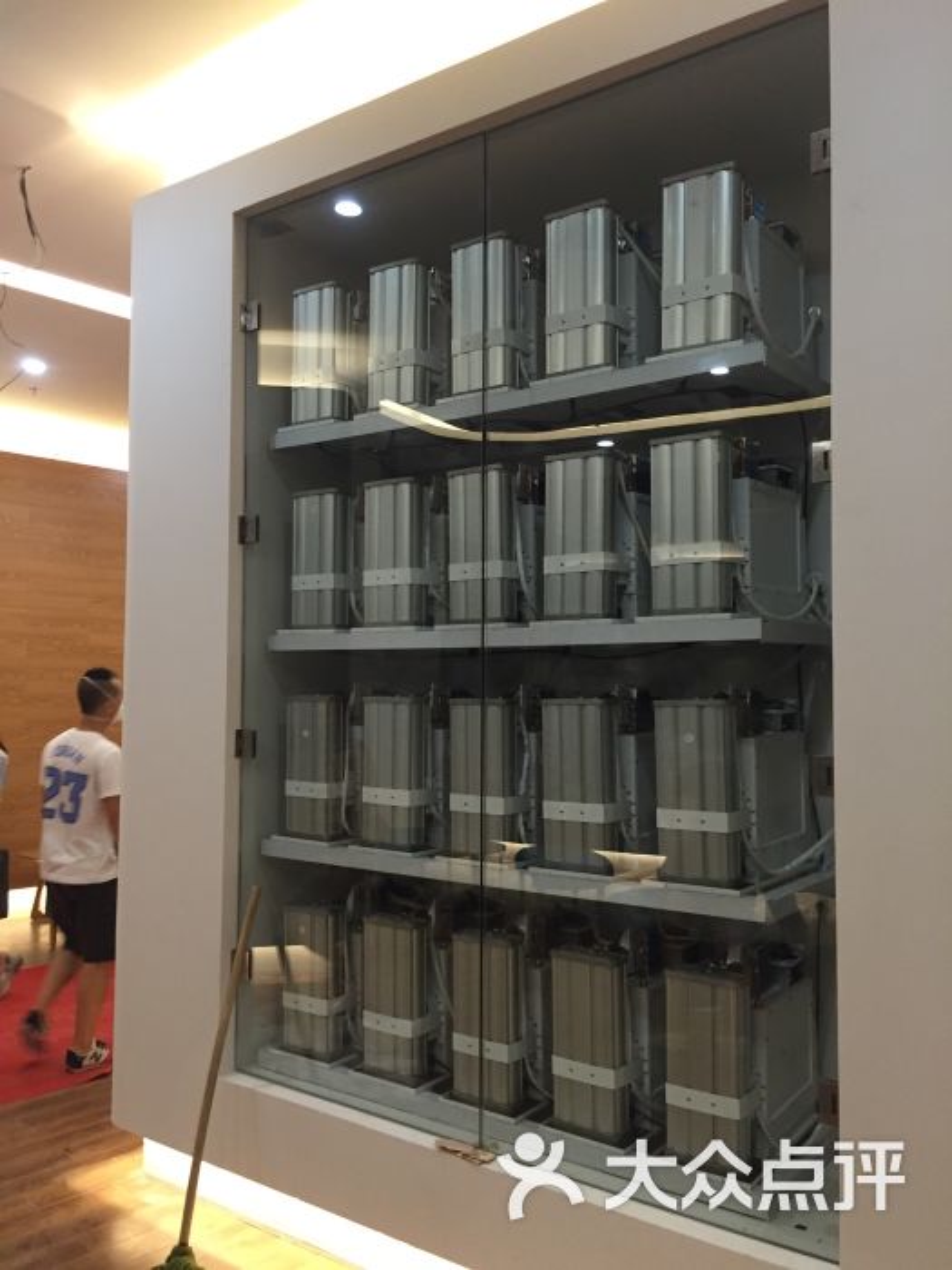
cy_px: 635
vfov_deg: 61.7
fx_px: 1063
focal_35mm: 29
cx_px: 476
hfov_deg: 48.2
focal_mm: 4.15
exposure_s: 1/33
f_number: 2.2
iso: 200
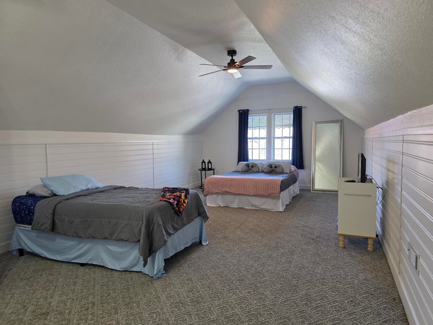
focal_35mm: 23
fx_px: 288
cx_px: 216
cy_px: 162
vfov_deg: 58.9
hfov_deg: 73.9
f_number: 1.7
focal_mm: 6.3
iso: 250
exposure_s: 1/120
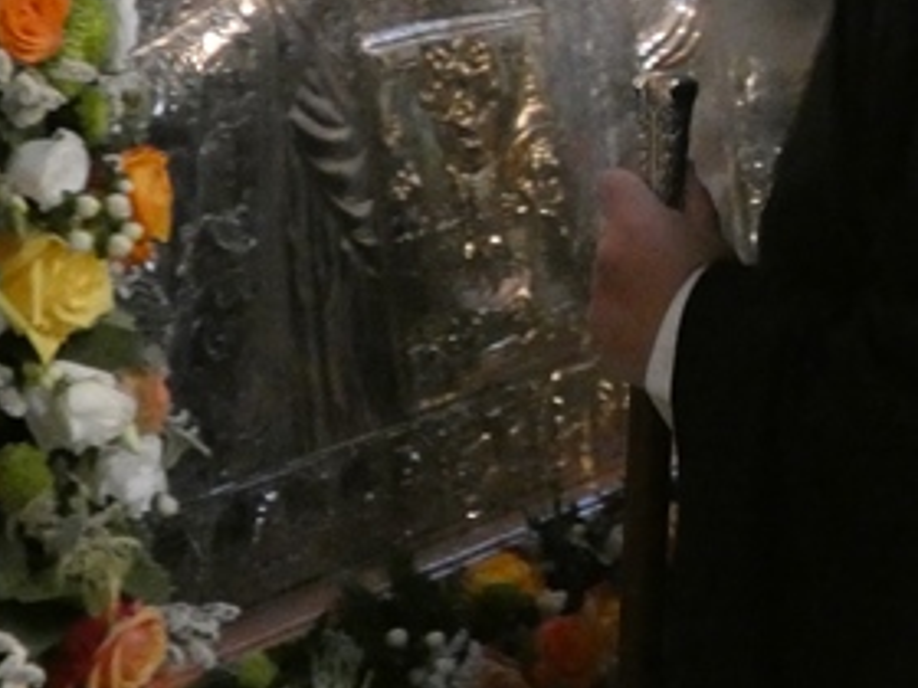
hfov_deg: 15.9
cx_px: 738
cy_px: -85
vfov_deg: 11.8
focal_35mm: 123
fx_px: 3262
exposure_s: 1/20
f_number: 3.7
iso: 1600
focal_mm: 7.8
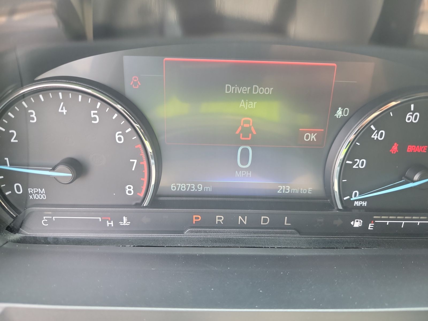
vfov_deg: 56.8
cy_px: 160
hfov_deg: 71.6
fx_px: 297
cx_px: 214
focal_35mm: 24
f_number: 1.8
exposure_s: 1/59
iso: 228
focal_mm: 6.7
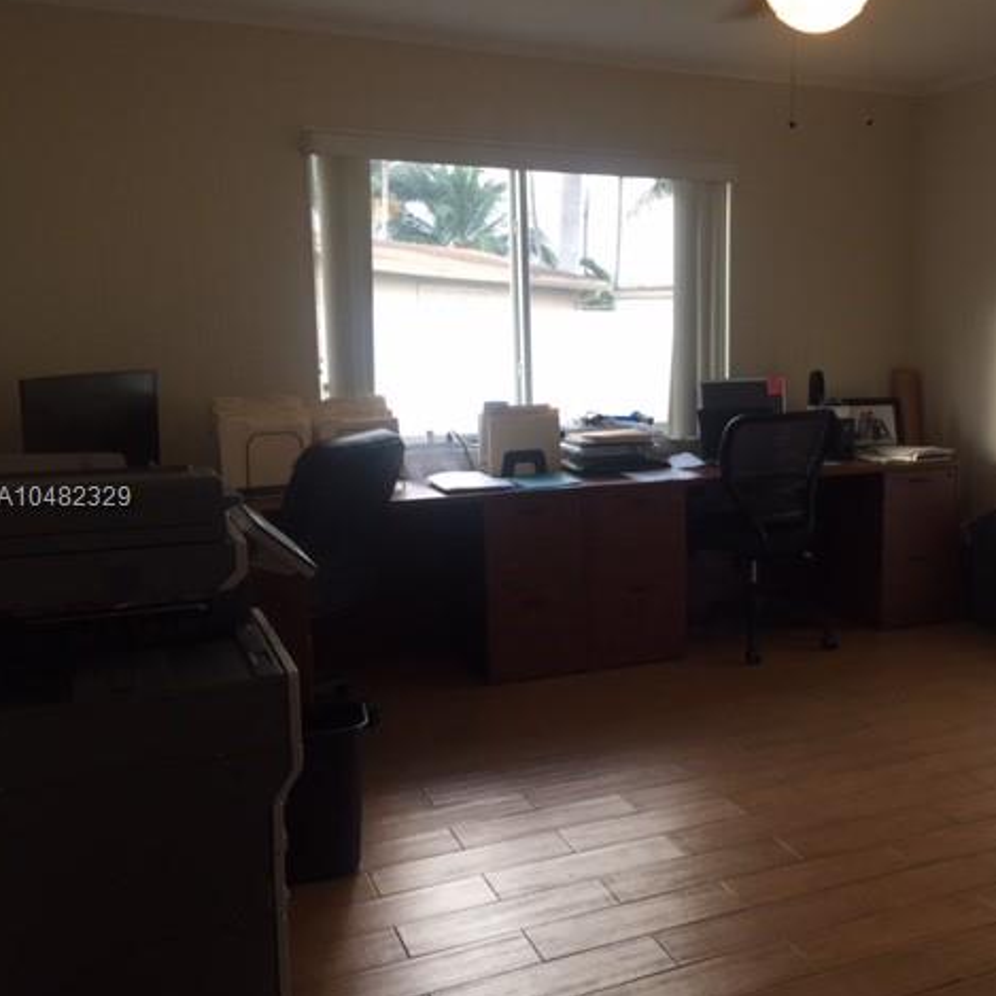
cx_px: 671
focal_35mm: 35
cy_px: 499
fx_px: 1139
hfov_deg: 46.4
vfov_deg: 47.2
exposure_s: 1/40
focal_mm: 4.15
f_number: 2.2
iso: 32
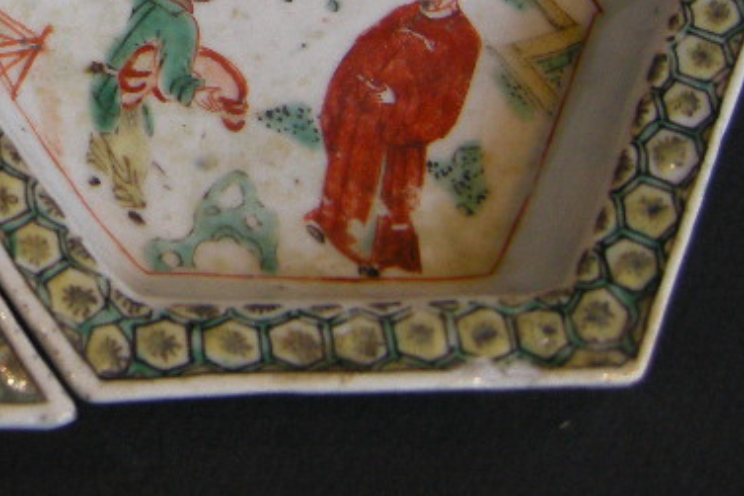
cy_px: -152
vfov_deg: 13.3
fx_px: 2045
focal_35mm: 99
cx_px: -114
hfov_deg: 19.6
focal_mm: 7.5
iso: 135
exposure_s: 1/59.7
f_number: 2.7
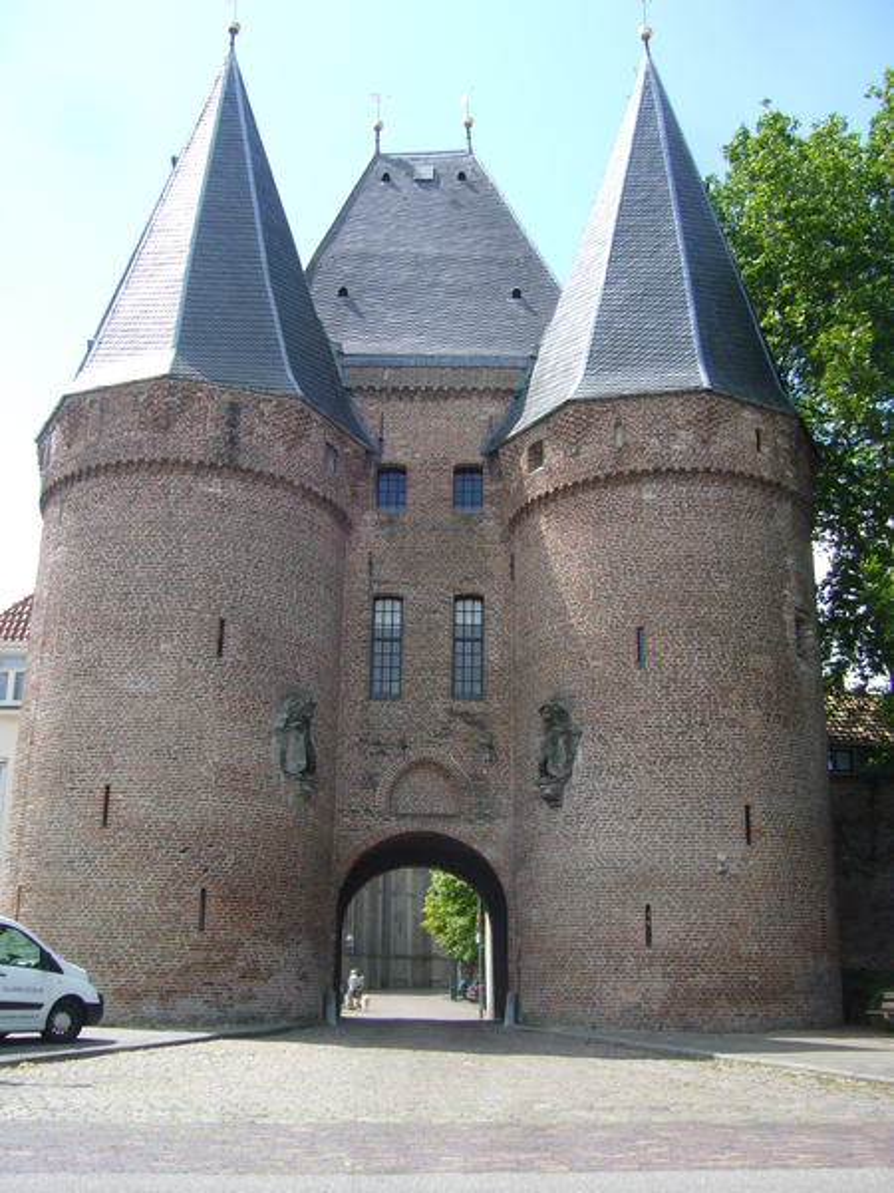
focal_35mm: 35
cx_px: 447
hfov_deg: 40.7
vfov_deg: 52.6
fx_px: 1205
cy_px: 596
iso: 100
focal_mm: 5.8
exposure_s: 1/250
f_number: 5.6
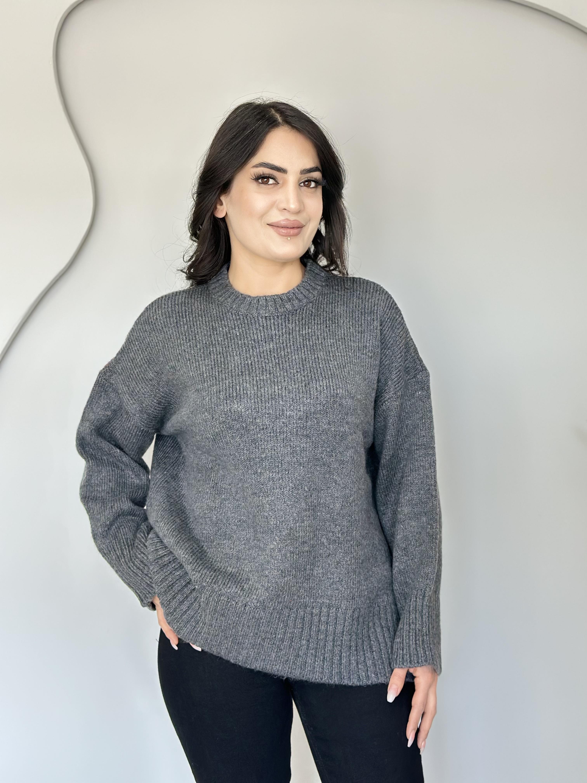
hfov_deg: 30.3
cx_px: 294
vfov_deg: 39.7
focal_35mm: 48
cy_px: 392
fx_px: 1085
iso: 125
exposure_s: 1/87
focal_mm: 6.86
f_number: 1.78
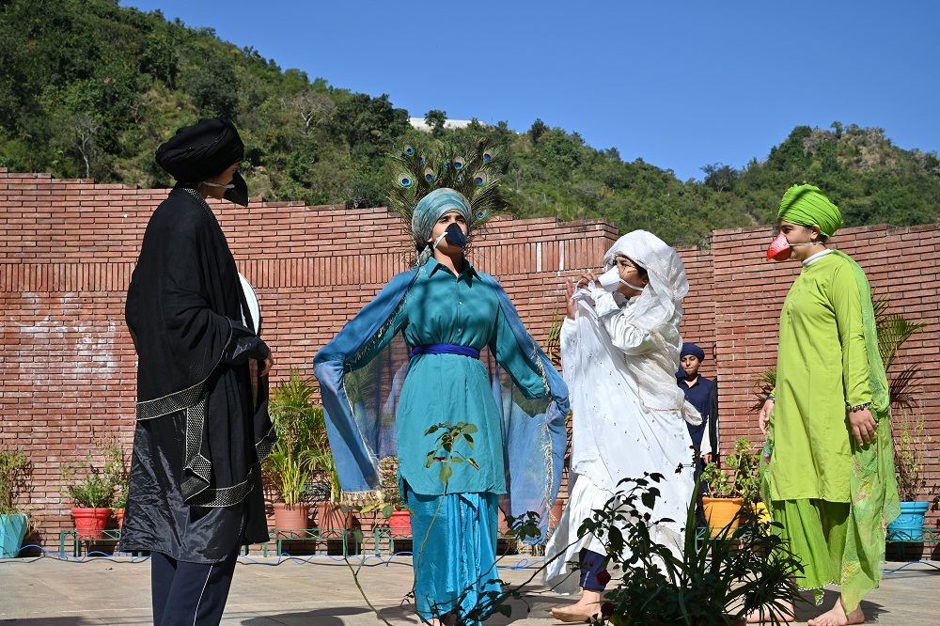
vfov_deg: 25.0
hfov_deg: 36.9
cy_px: 313
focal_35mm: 54
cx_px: 470
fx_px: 1409
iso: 100
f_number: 11
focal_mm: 54
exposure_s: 1/200
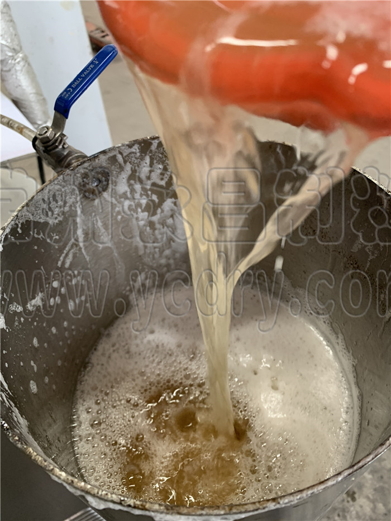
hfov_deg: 53.1
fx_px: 391
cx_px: 196
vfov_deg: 67.3
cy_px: 260
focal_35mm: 26
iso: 160
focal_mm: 4.25
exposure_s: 1/60
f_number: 1.8
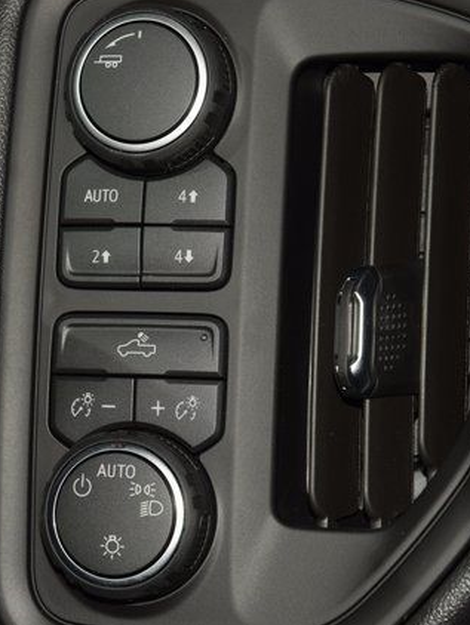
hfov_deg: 9.7
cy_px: 312
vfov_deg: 12.9
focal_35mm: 153
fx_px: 2767
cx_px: 123
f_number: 8
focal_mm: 70
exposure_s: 1/125
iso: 100
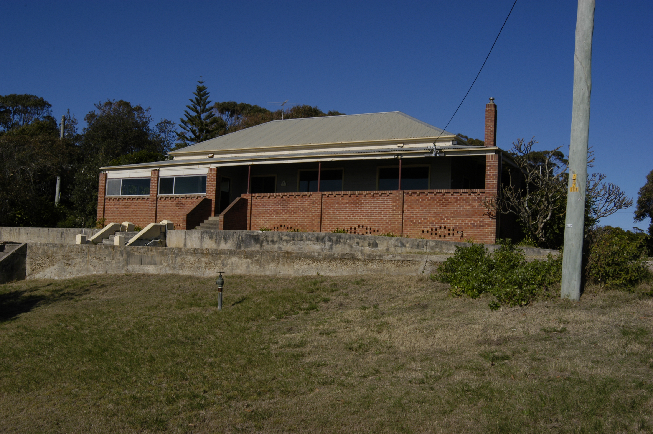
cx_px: 326
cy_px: 217
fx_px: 652
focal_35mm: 36
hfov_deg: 53.2
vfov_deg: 36.8
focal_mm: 24
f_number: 11
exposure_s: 1/500
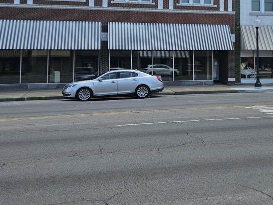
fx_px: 426
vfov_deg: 26.5
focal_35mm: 54
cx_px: 214
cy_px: 37
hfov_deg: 34.6
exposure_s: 1/868
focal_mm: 6.3
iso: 10
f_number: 1.7
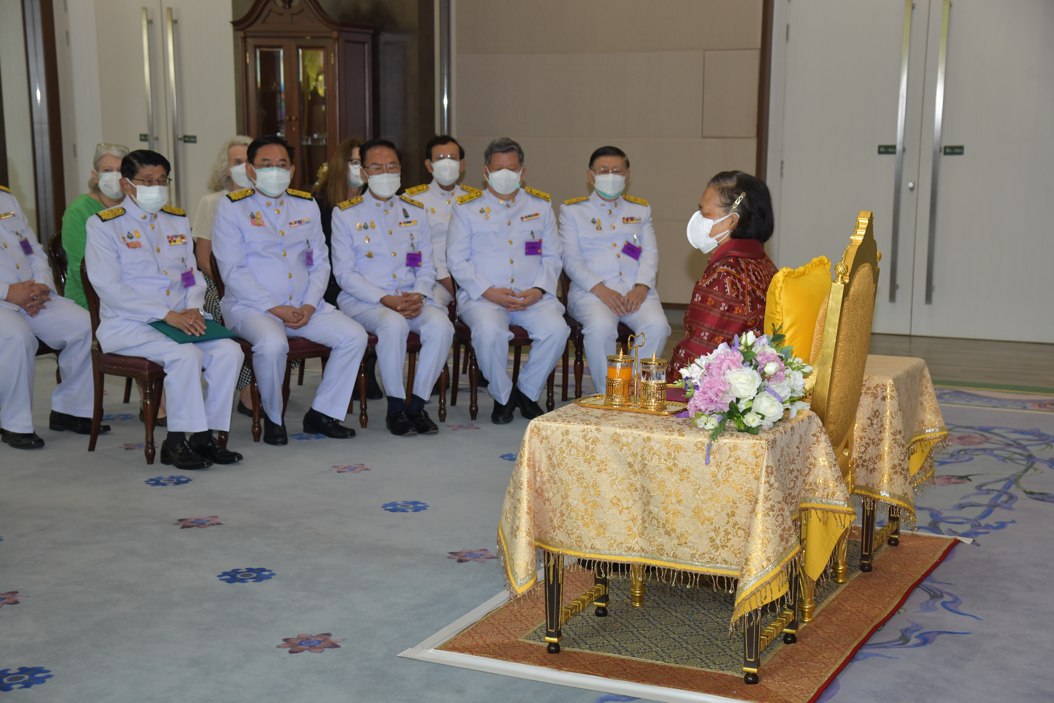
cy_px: 352
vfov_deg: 24.6
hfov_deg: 36.2
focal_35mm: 55
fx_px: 1610
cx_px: 527
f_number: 7.1
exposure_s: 1/125
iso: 800
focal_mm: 55
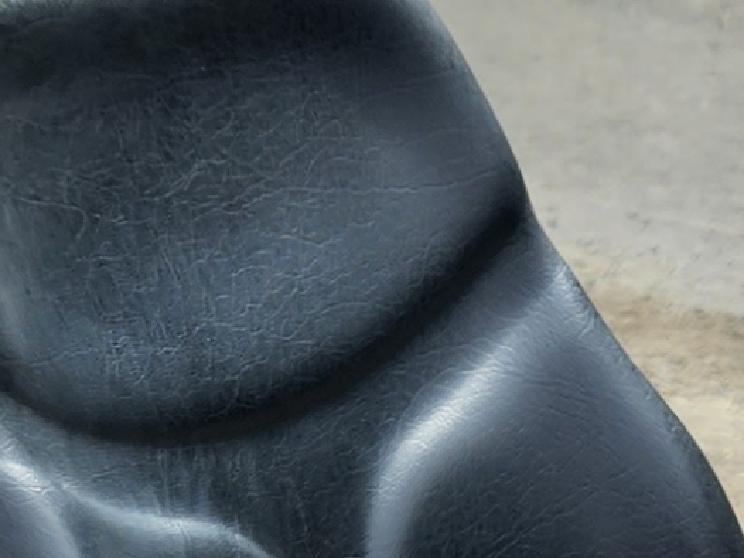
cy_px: 1826
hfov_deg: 10.9
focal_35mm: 175
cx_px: 1085
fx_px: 3760
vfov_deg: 7.3
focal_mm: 5.4
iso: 25
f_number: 1.8
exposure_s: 1/381
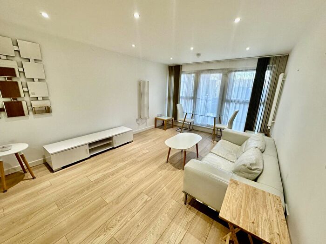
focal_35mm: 14
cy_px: 122
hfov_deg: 102.1
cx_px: 163
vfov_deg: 85.7
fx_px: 132
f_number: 2.2
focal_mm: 2.22
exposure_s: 1/100
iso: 125
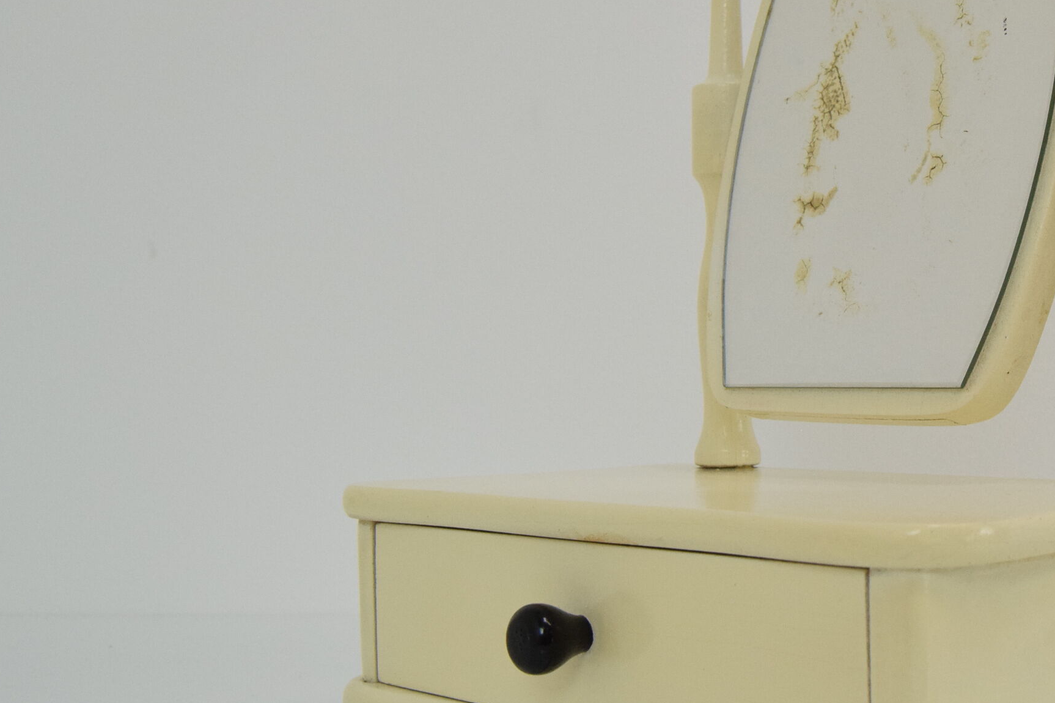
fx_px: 1754
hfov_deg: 32.2
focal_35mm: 60
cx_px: 906
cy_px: 315
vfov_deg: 22.7
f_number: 9
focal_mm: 23
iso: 1600
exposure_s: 1/320
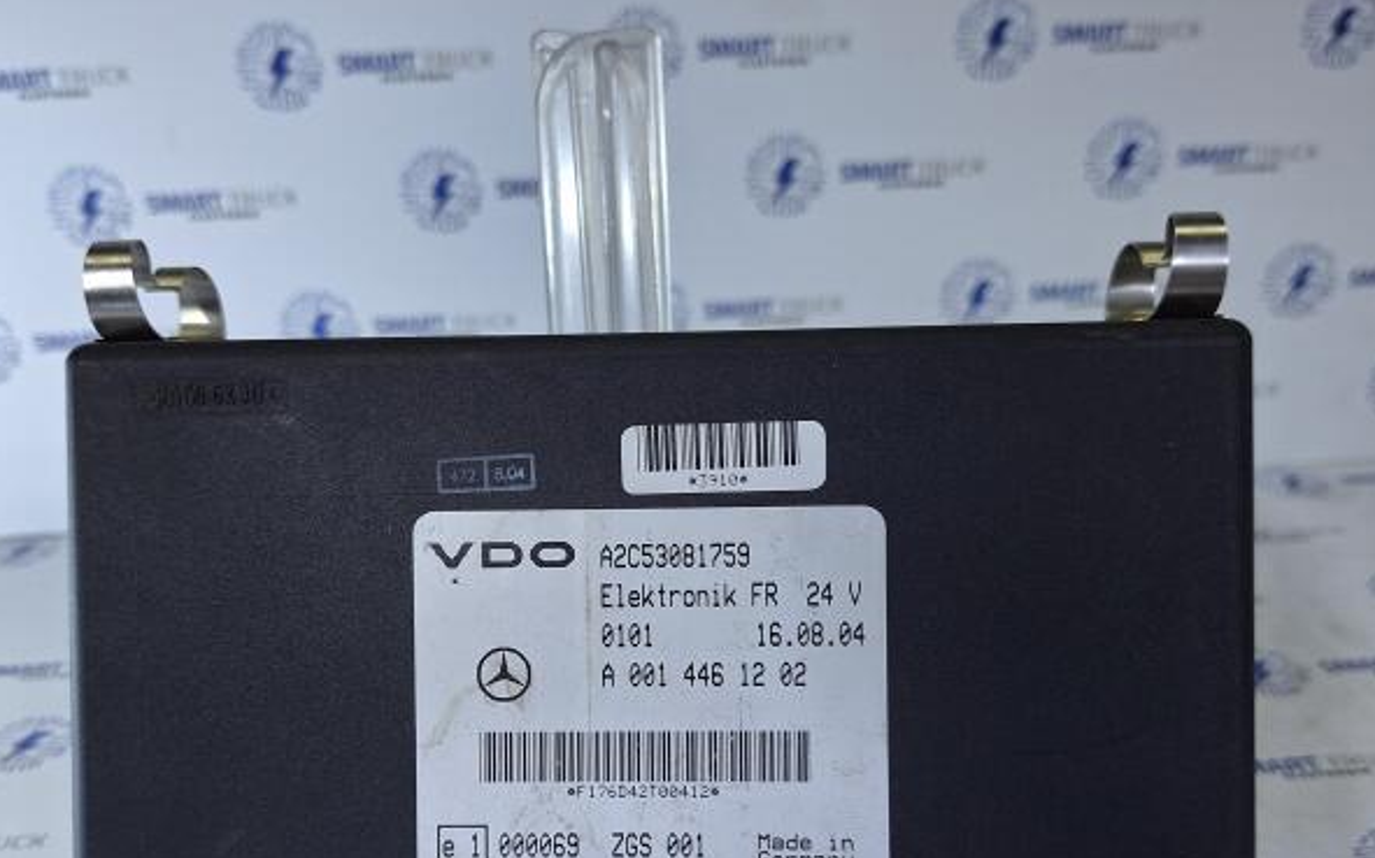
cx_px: 686
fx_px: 1236
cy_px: 572
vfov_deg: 37.9
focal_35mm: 33
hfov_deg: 58.2
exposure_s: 1/50
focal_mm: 5.54
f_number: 1.8
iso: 100
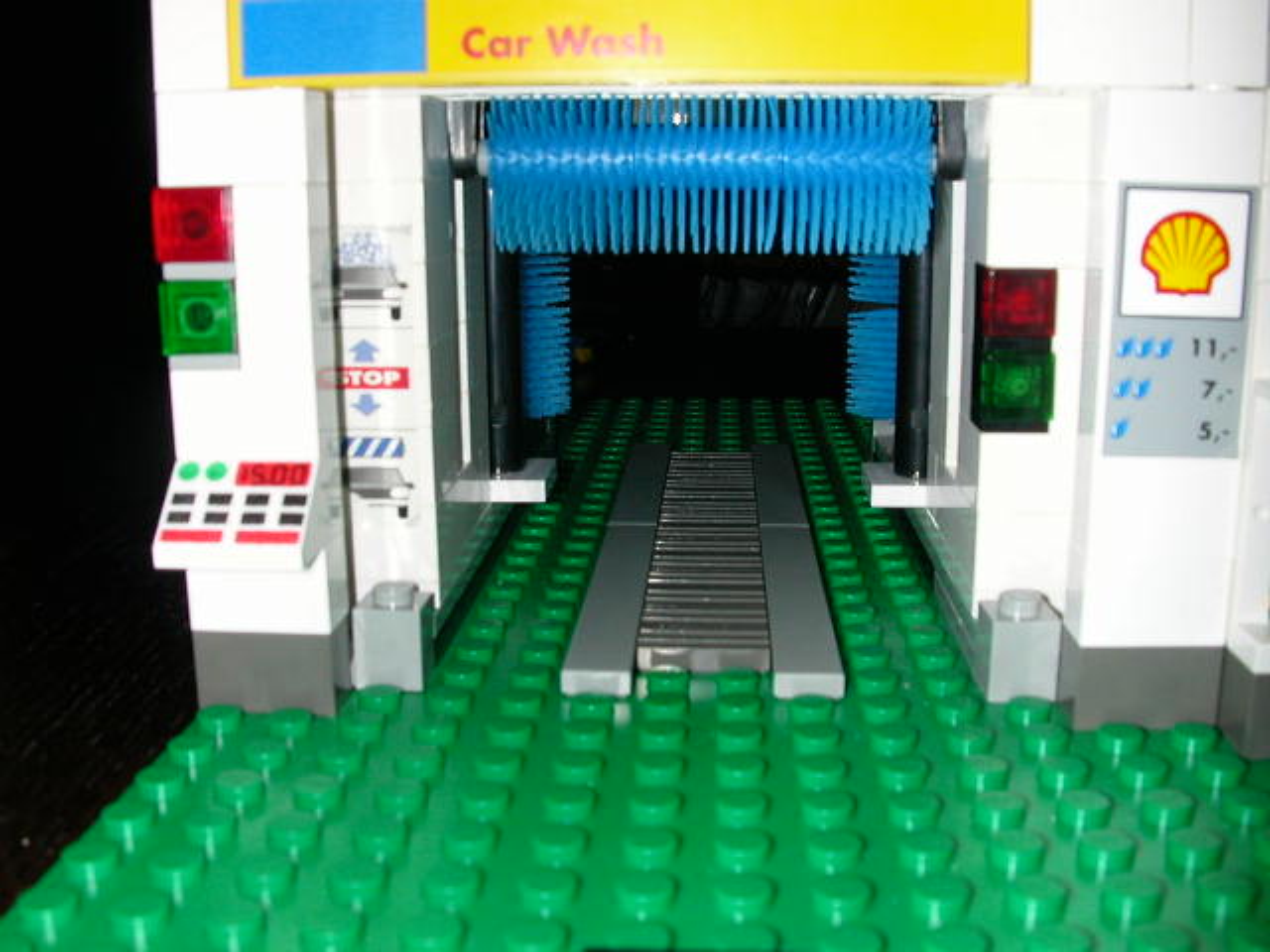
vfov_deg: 38.7
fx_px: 1357
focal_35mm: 37
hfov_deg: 50.1
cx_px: 635
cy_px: 476
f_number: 4.5
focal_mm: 5.6
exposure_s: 1/59.9
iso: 100
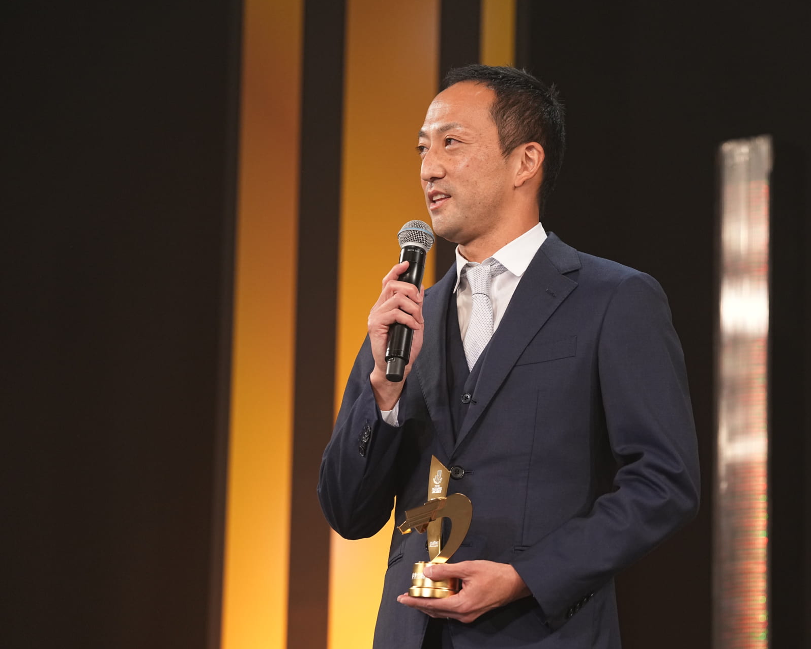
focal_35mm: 156
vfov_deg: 9.9
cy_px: 324
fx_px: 3744
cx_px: 480
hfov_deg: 12.4
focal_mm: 138
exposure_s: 1/250
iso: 1600
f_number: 4.5
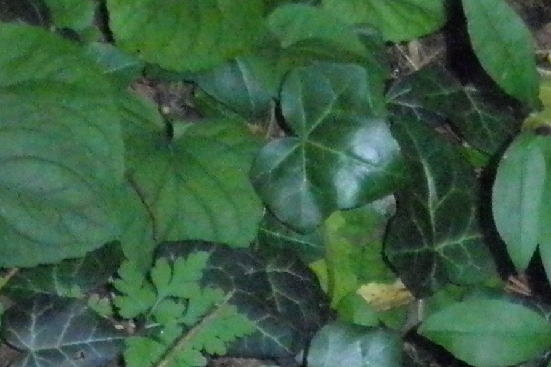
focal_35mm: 424
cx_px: 802
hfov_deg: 4.8
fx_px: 6489
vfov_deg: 3.2
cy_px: 980
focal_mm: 14.9
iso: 800
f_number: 5.2
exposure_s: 1/125
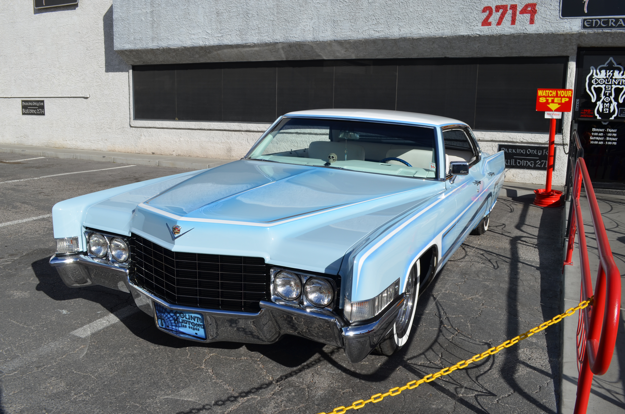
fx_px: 520
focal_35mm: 30
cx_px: 312
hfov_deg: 62.0
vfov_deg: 43.4
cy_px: 207
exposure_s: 1/320
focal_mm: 20
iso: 100
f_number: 9
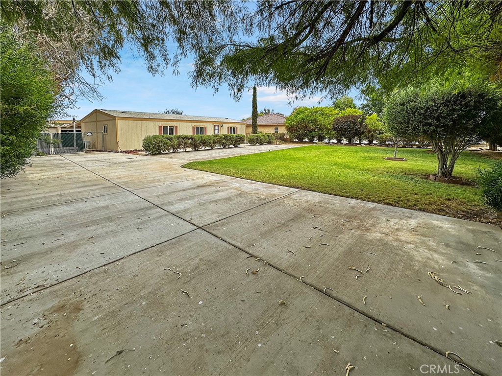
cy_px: 188
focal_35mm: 14
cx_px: 251
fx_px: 203
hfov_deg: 102.1
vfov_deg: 85.7
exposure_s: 1/1900
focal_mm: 2.22
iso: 50
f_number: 2.2
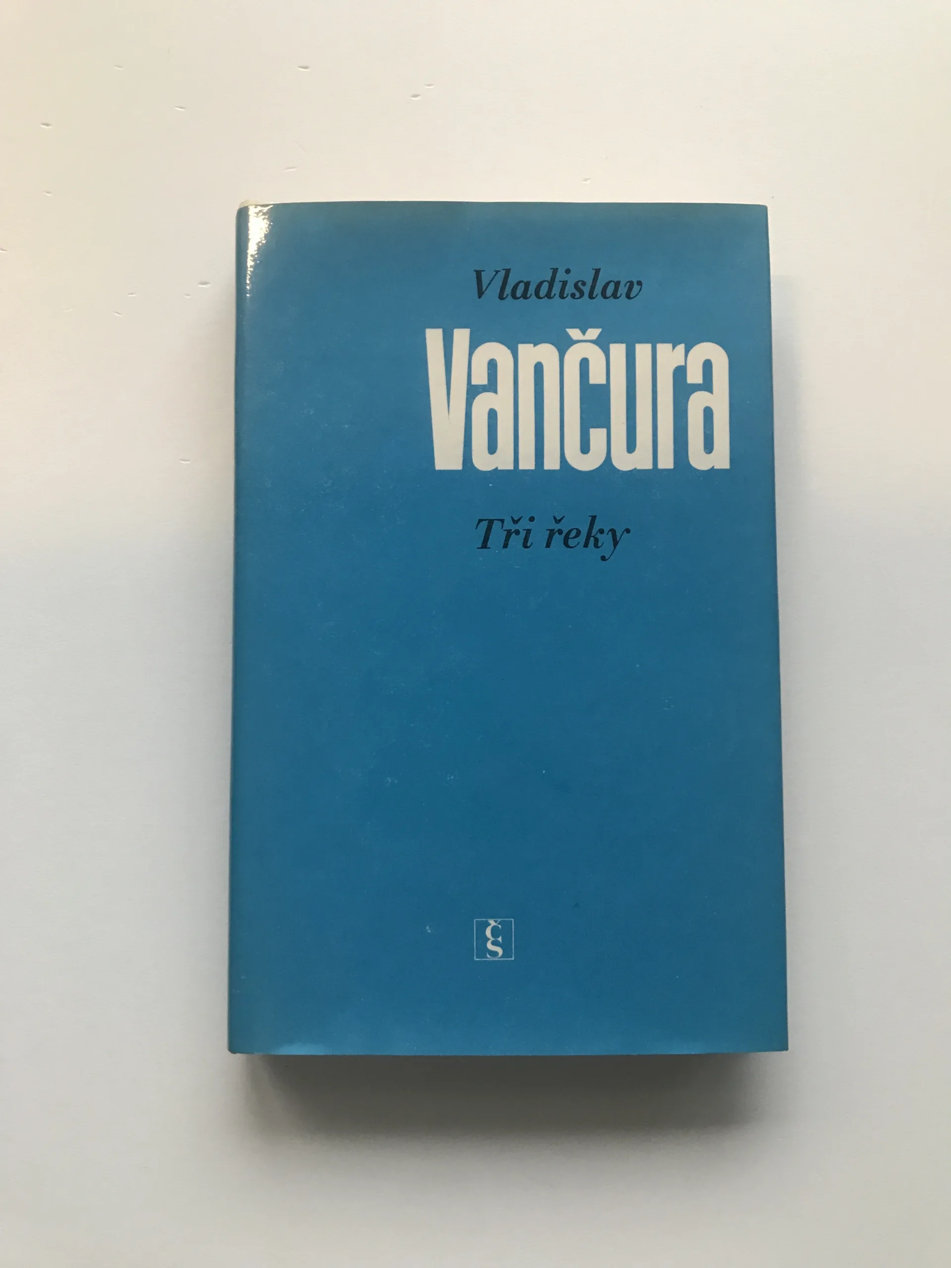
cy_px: 634
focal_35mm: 28
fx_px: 1026
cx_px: 476
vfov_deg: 63.4
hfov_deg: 49.7
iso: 64
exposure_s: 1/17
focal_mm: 3.99
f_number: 1.8
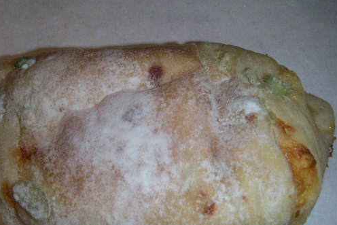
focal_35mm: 51
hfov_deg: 38.7
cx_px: 134
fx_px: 478
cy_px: 148
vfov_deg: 26.4
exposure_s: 1/50
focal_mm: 6
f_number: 6.6
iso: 160
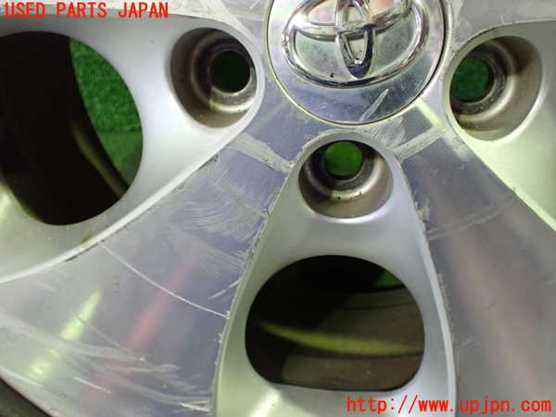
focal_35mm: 30
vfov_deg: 46.8
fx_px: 482
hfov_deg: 60.0
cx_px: 278
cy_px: 208
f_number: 2.3
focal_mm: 5.4
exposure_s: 1/80
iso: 800
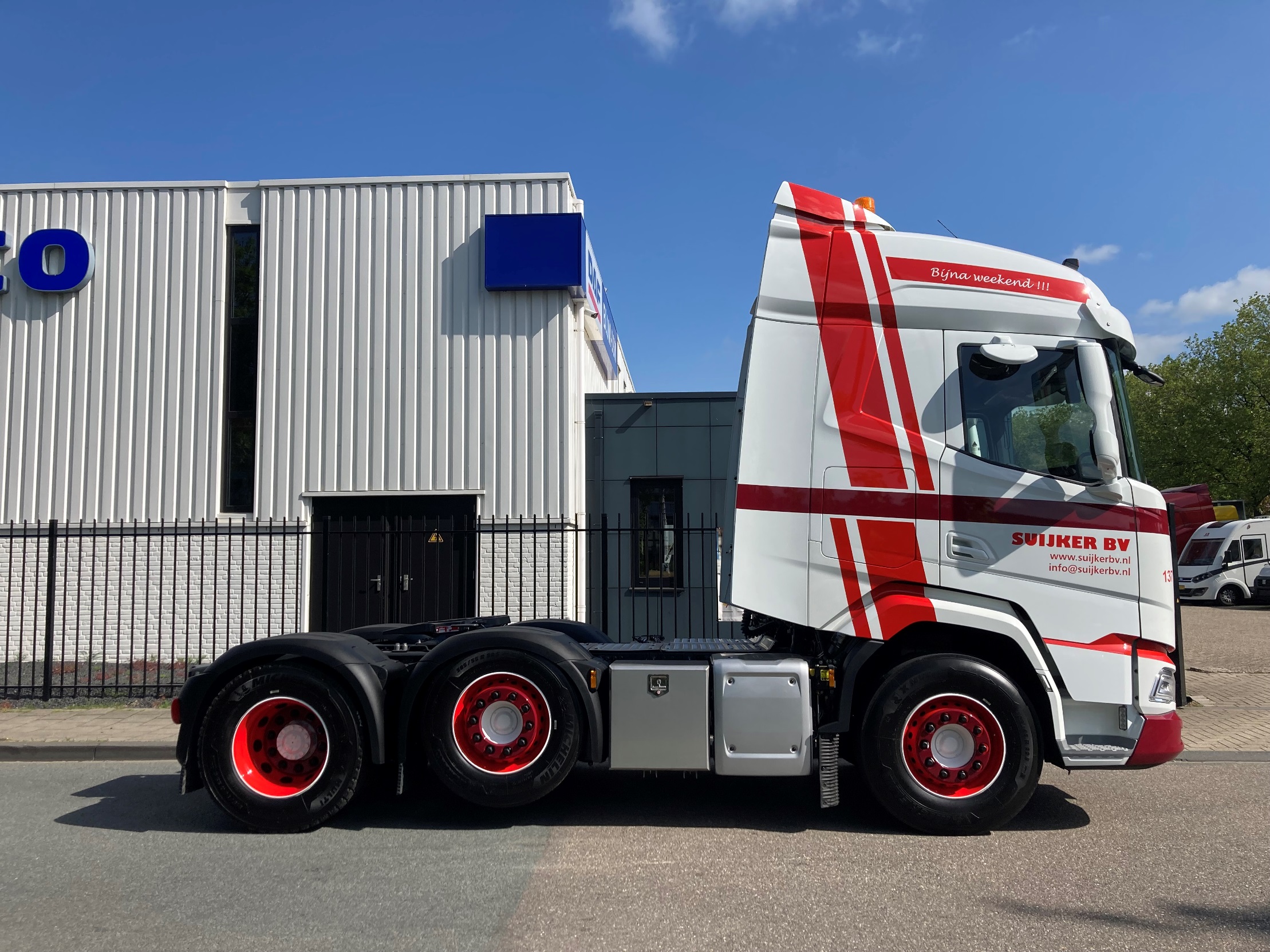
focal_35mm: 28
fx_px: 1027
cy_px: 476
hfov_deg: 63.4
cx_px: 635
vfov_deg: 49.7
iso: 20
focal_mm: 3.99
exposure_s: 1/2667
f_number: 1.8
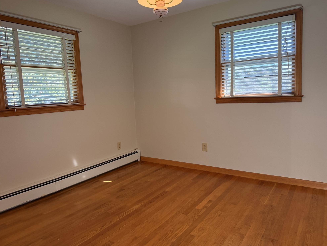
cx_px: 166
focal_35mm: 25
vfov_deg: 54.9
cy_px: 118
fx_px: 236
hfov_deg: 69.4
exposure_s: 1/209
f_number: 1.78
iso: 200
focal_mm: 6.76
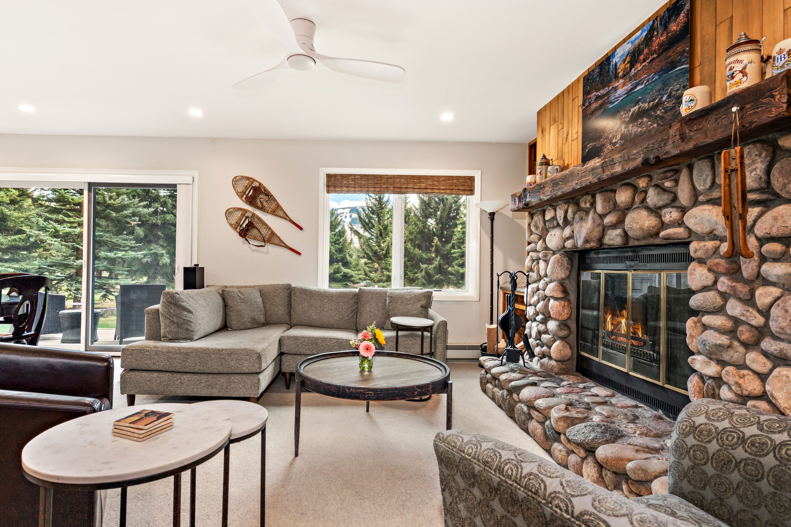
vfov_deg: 73.8
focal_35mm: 16
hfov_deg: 96.7
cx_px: 396
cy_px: 264
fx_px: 352
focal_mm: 16
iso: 400
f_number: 8
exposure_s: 1/13
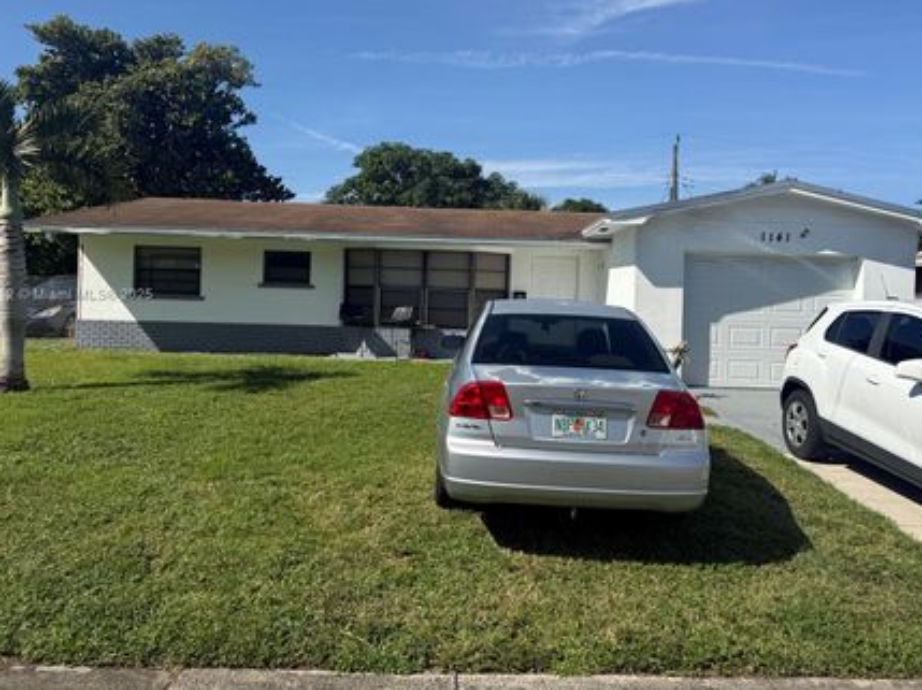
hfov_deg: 63.5
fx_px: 745
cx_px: 475
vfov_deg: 49.5
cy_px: 296
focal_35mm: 28
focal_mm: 6.76
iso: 80
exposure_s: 1/5714
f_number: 1.78
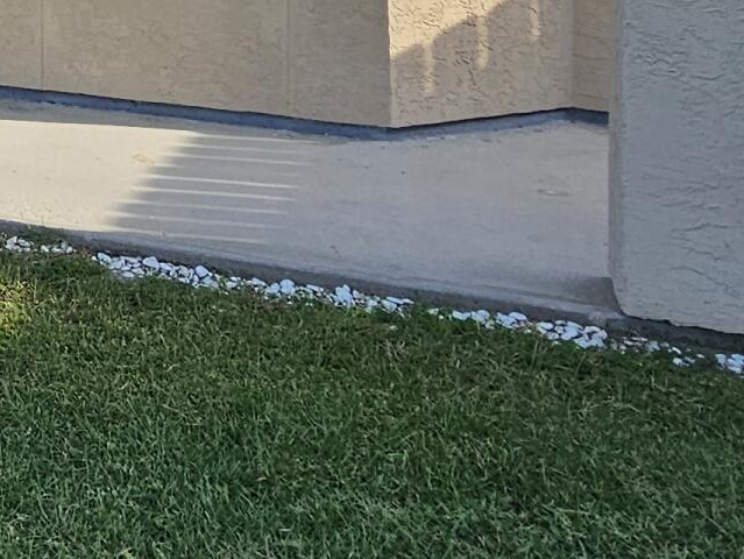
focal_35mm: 61
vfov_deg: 21.2
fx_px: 1312
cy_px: -219
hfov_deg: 24.7
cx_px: -361
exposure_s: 1/989
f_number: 2.2
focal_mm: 2.2
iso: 50
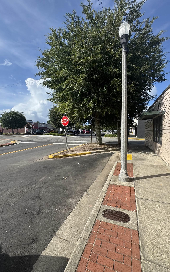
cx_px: 85
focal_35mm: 15
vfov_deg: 101.5
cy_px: 136
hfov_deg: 74.8
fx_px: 111
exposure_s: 1/1217
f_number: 2.2
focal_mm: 2.22
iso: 50
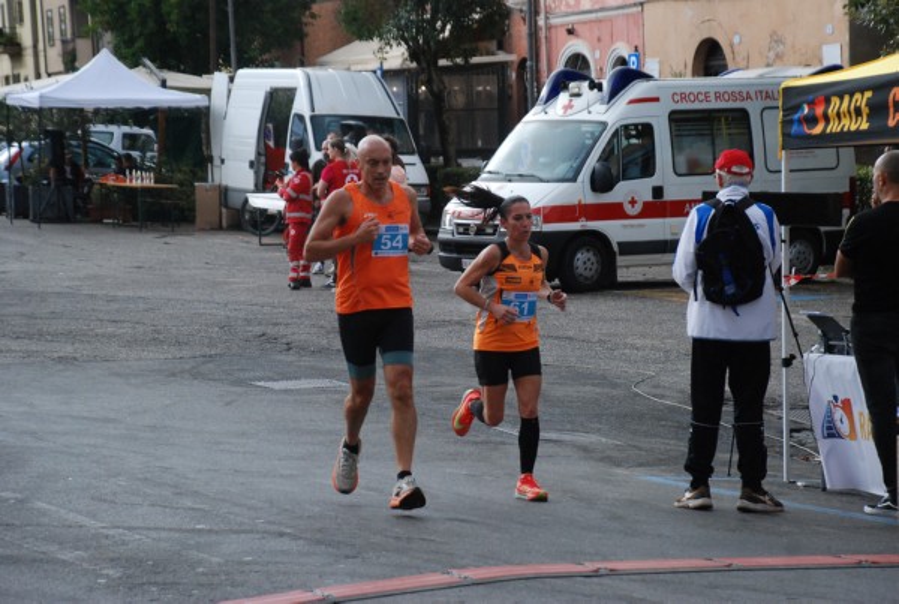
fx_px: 3379
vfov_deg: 10.2
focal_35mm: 135
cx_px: 450
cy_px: 302
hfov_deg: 15.2
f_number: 5.6
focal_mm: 90
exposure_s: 1/1000
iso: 1000
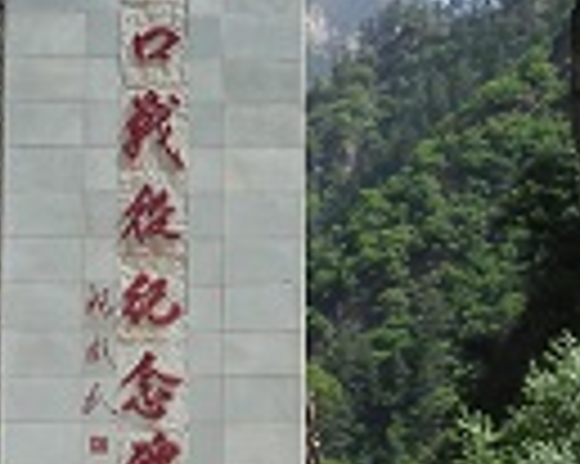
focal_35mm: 170
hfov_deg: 11.4
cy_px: 126
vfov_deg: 9.1
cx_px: 234
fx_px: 2916
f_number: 3
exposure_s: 1/396
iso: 50
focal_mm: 5.8
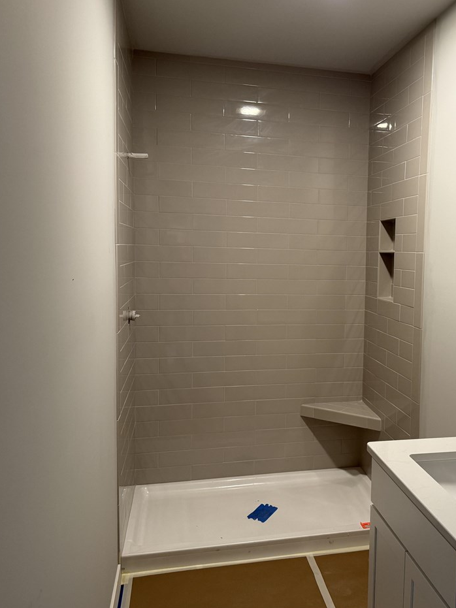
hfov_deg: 41.6
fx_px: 580
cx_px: 347
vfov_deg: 55.4
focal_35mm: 33
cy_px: 300
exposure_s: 1/60
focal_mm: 6.76
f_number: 1.78
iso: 200
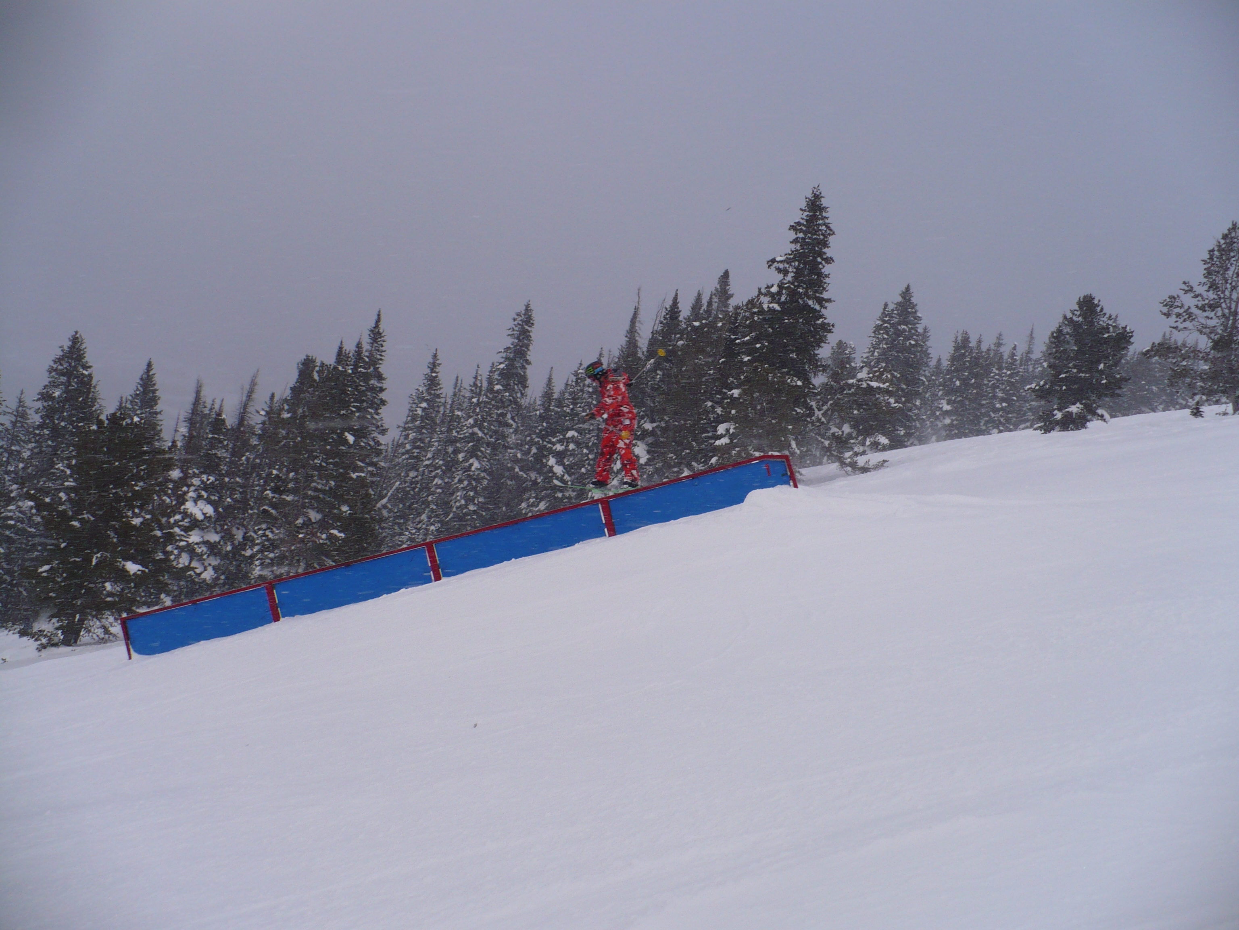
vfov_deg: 38.7
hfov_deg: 50.1
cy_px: 465
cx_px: 620
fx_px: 1324
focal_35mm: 37
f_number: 8
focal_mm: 6.1
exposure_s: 1/160
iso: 100
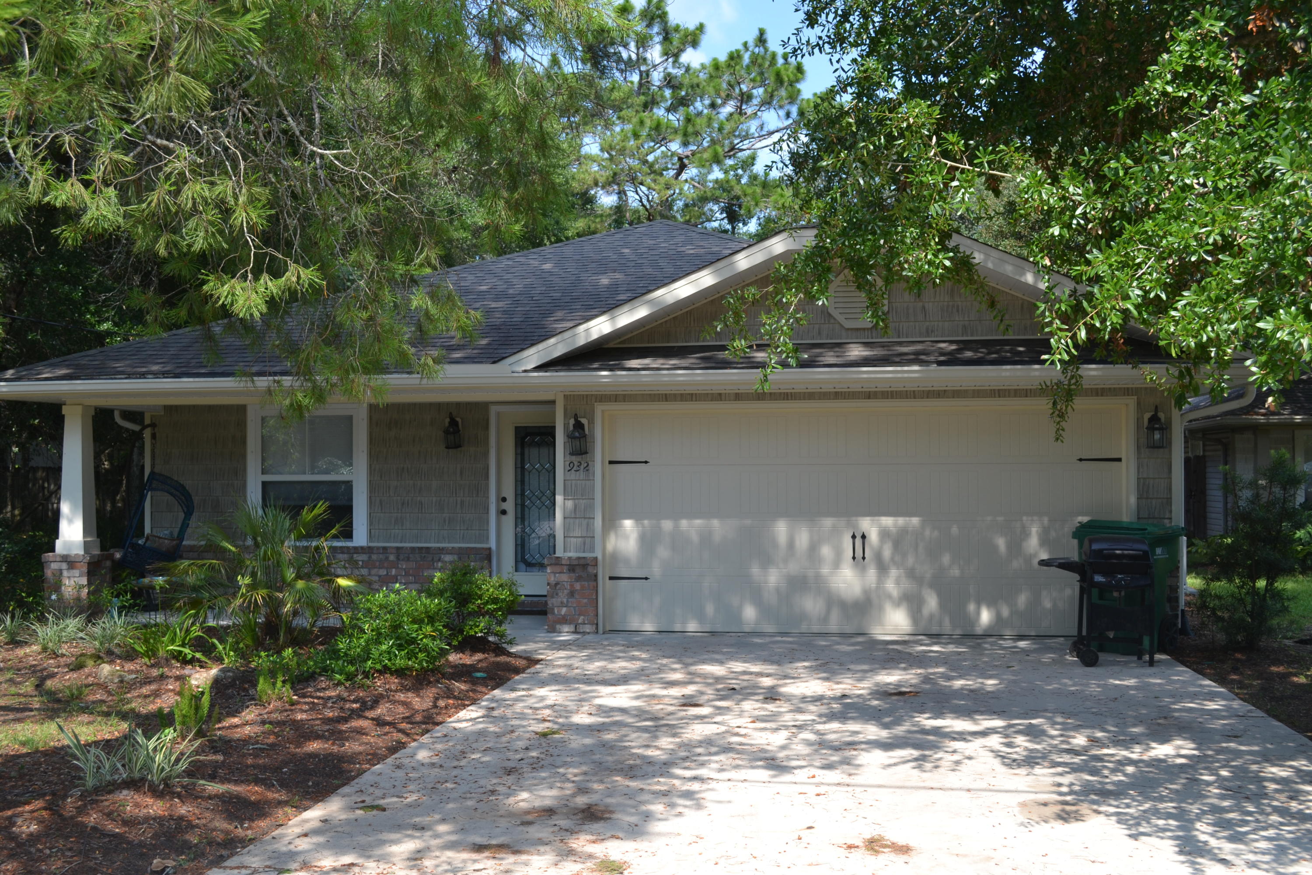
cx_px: 656
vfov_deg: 36.9
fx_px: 1312
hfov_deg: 53.1
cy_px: 438
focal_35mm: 36
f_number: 6.3
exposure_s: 1/160
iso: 100
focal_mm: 24
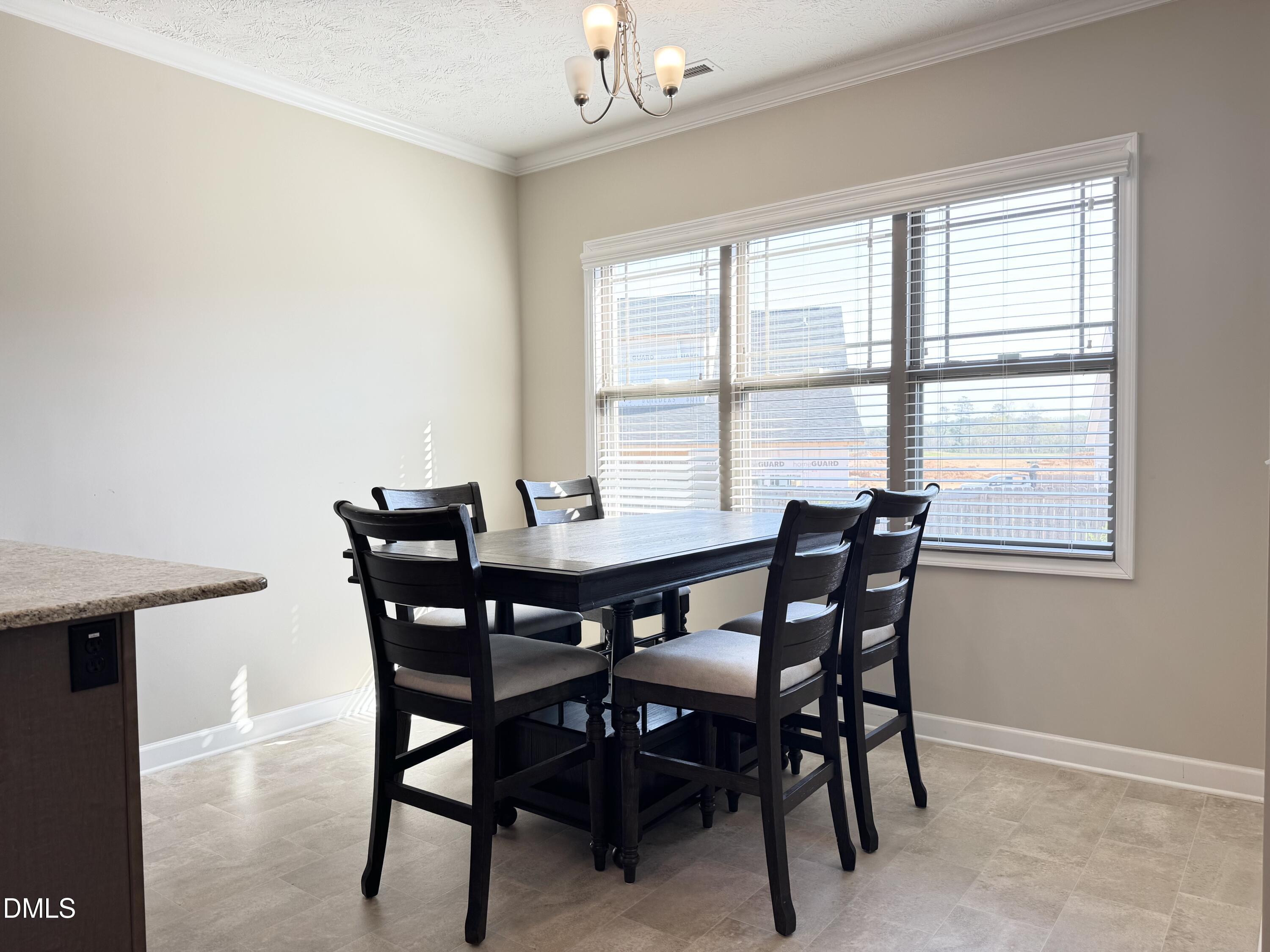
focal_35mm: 24
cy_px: 476
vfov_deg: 56.8
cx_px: 635
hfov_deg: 71.6
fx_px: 881
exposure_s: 1/159
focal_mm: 6.76
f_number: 1.78
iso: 80
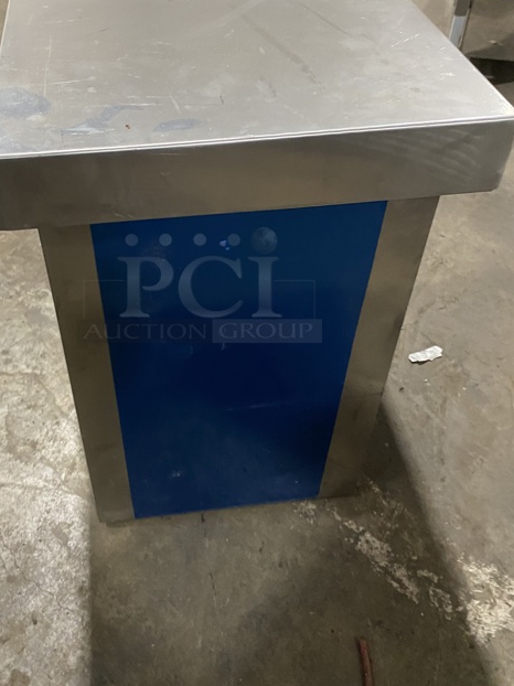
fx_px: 674
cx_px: 200
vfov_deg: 53.7
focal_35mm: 34
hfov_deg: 41.5
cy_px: 285
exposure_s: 1/60
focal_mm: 4.25
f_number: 1.8
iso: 320
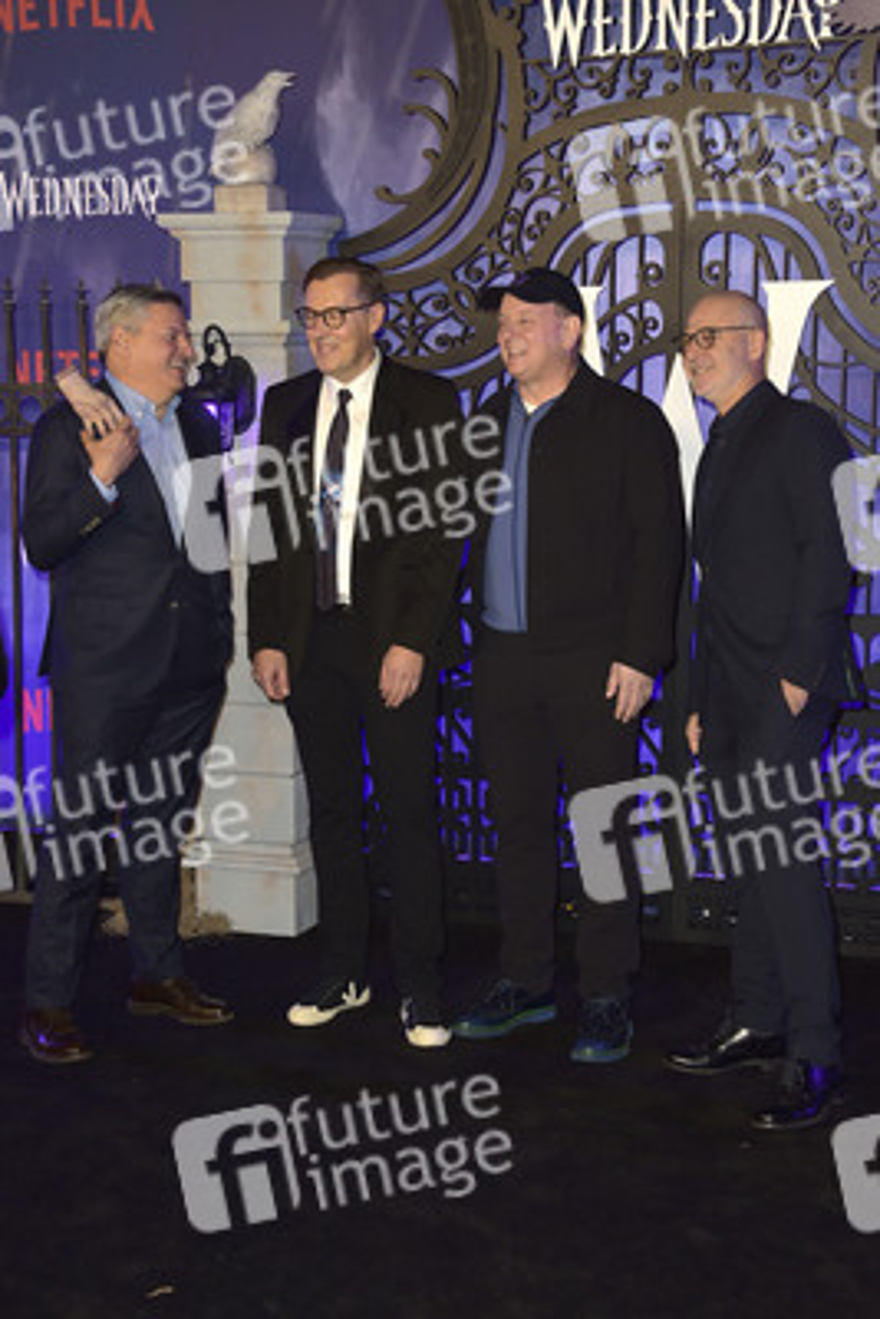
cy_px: 660
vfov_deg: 34.5
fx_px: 2125
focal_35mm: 58
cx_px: 440
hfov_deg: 23.4
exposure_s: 1/250
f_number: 6.3
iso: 800
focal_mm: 58
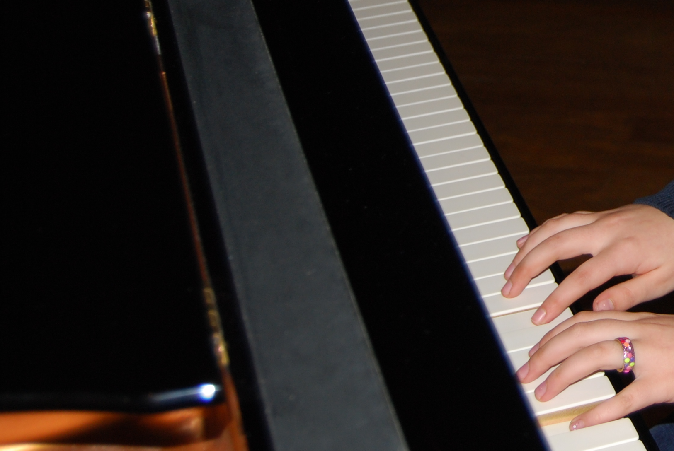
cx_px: 779
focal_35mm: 100
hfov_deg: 19.4
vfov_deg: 13.6
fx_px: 1875
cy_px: 9
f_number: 4.2
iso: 200
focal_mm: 28
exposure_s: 1/60
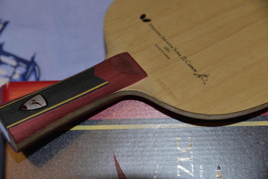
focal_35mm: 105
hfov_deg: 19.5
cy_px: 90
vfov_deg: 13.1
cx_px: 134
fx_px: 782
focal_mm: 105
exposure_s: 1/125
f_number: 7.1
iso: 1800
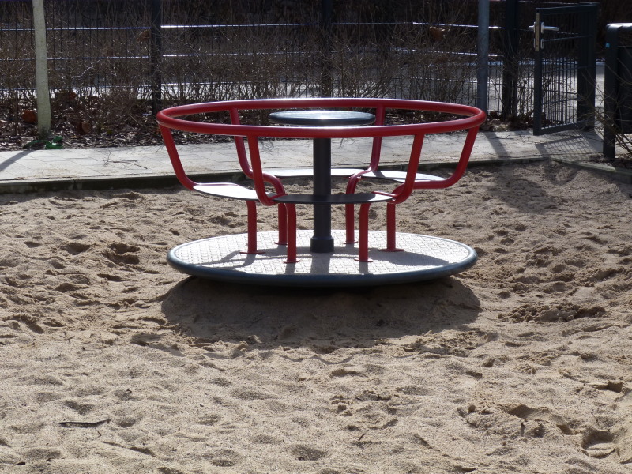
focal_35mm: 111
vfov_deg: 13.3
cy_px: 237
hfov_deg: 17.7
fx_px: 2027
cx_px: 316
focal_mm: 20.1
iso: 80
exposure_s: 1/250
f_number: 5.6
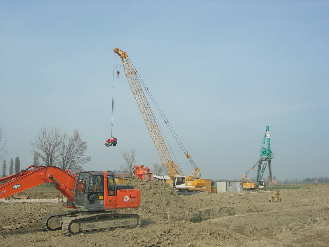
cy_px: 124
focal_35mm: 38
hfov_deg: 49.0
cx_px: 164
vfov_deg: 37.7
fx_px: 361
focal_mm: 7.8
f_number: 4.8
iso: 64
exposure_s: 1/668
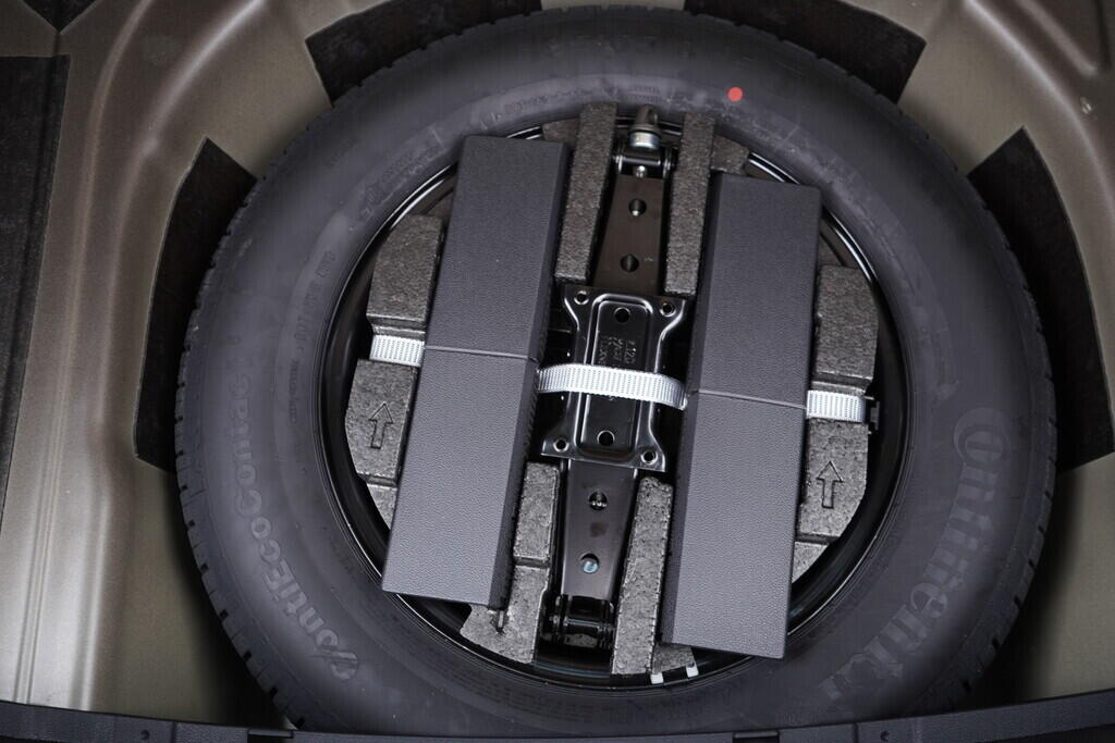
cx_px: 558
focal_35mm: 36
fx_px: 1115
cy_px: 372
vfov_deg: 36.9
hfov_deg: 53.1
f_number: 2.8
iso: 400
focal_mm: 24
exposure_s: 1/40
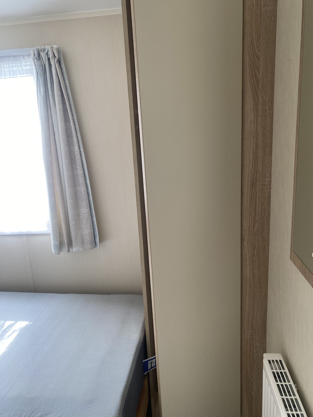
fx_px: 313
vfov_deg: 67.3
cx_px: 156
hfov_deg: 53.1
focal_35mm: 26
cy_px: 208
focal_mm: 4.25
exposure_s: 1/121
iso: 125
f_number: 1.8
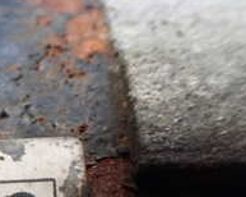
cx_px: -111
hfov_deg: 18.8
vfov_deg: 16.0
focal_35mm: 91
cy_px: 260
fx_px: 662
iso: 800
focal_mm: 5.4
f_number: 2.3
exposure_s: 1/40
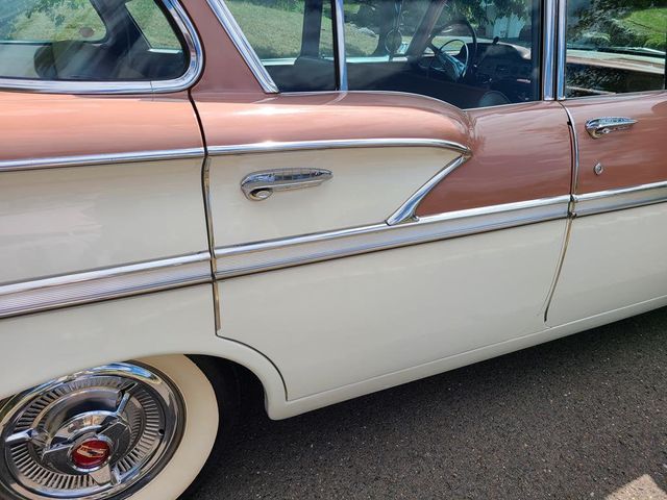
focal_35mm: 26
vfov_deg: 53.1
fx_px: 501
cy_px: 250
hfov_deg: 67.3
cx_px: 334
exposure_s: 1/1899
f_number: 1.8
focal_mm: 5.4
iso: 40
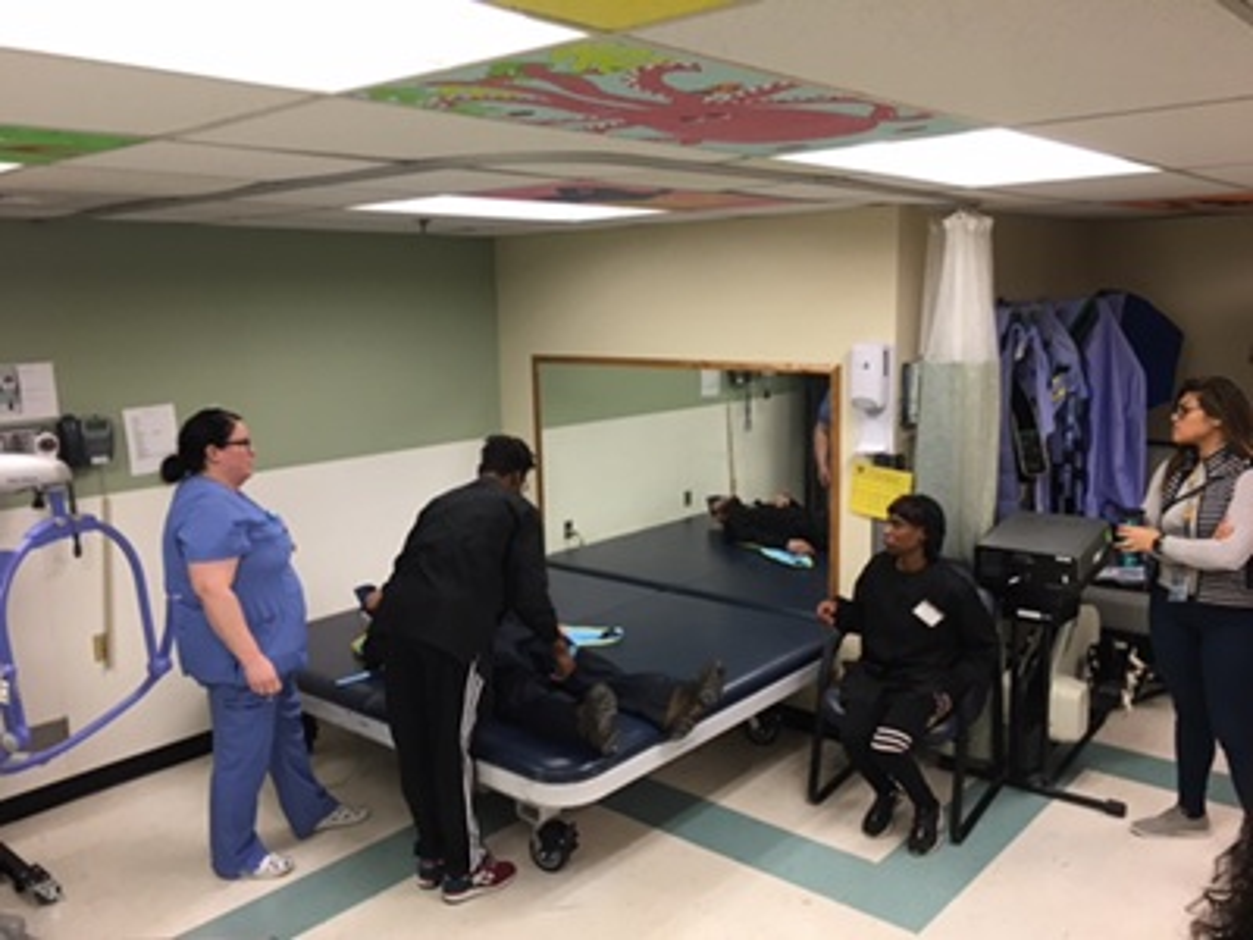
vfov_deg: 48.2
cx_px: 626
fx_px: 1050
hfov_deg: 61.7
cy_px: 470
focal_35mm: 29
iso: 50
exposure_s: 1/30
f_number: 2.2
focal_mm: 4.15
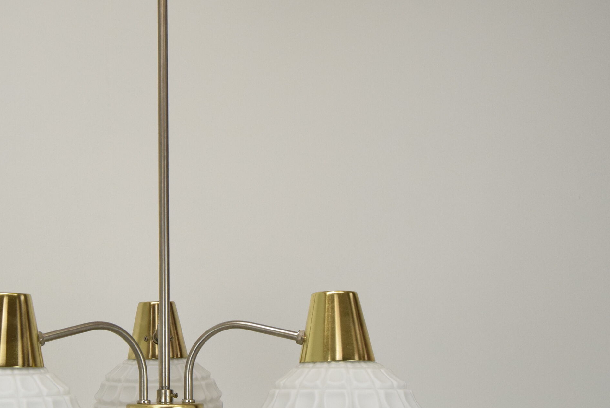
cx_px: 178
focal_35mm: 62
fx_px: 1051
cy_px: 235
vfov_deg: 21.9
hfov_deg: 31.9
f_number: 9
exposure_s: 1/320
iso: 1600
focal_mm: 26
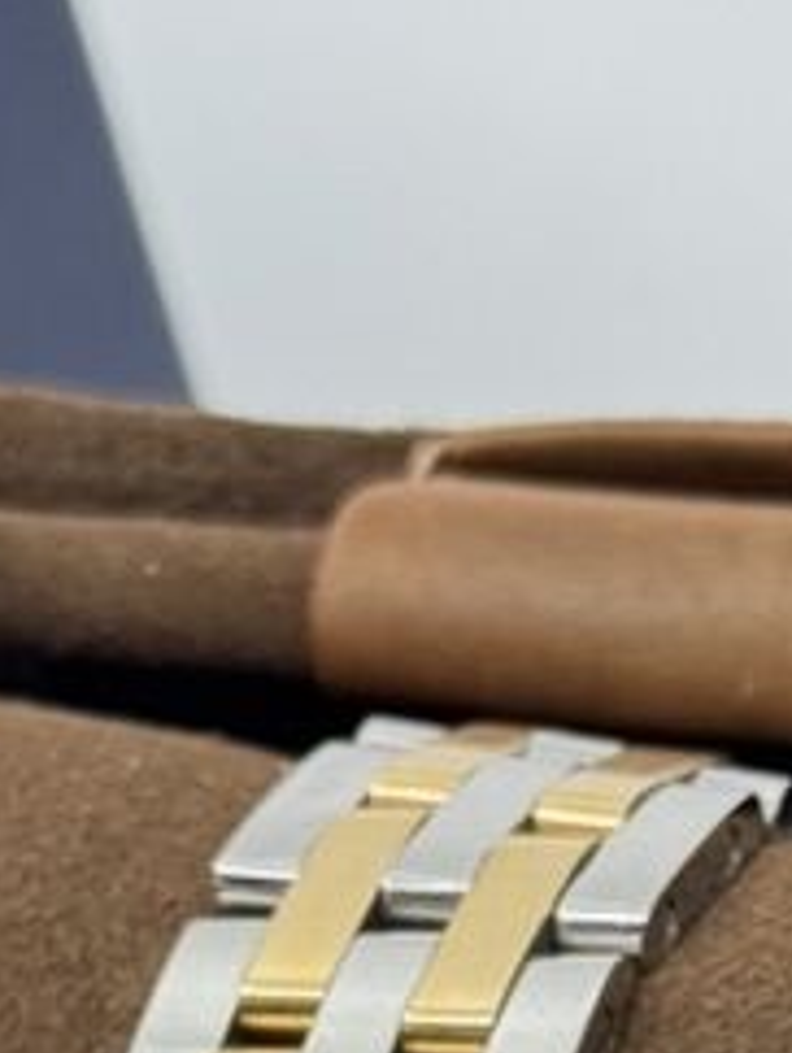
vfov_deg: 9.6
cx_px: 335
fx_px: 6182
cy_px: 1379
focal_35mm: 203
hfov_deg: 7.3
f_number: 1.78
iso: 64
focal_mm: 6.76
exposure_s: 1/325
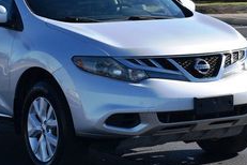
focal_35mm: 158
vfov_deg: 8.6
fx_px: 1084
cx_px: 117
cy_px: -12
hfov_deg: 13.0
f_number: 9
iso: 100
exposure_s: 1/320
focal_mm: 38
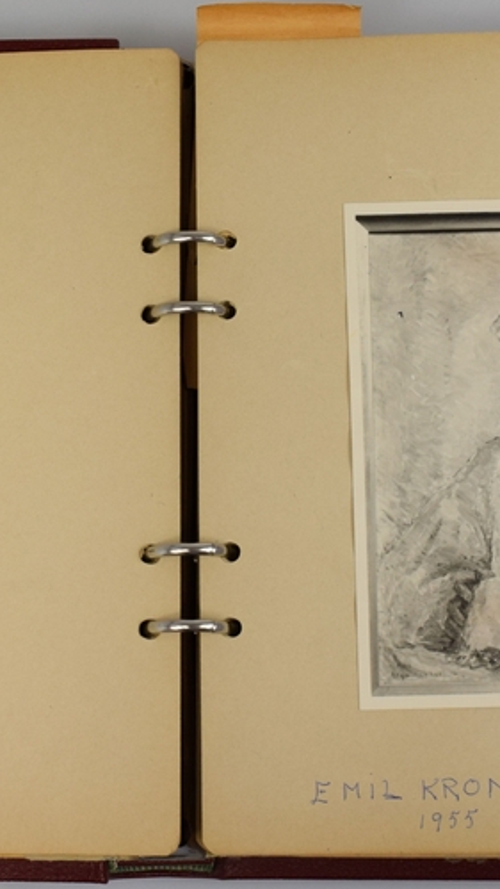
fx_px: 1601
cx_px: 167
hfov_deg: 17.7
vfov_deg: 31.0
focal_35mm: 68
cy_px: 419
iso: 400
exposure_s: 1/200
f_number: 7.1
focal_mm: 18
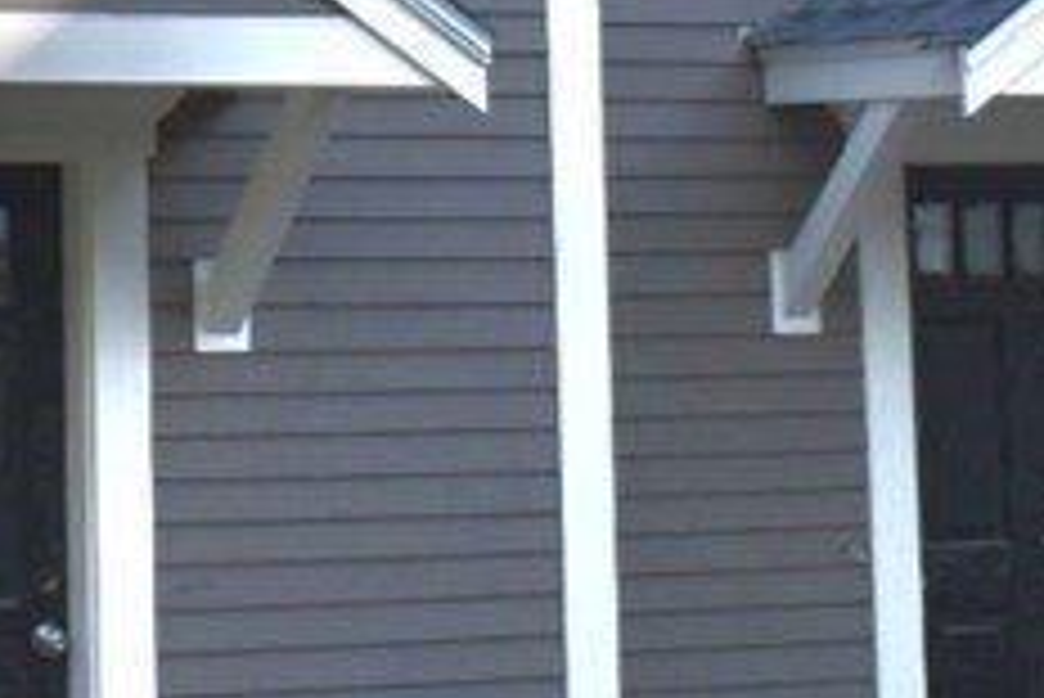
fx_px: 3453
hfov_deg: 16.5
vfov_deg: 11.0
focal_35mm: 119
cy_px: -392
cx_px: -225
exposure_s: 1/320
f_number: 9
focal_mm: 18
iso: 200
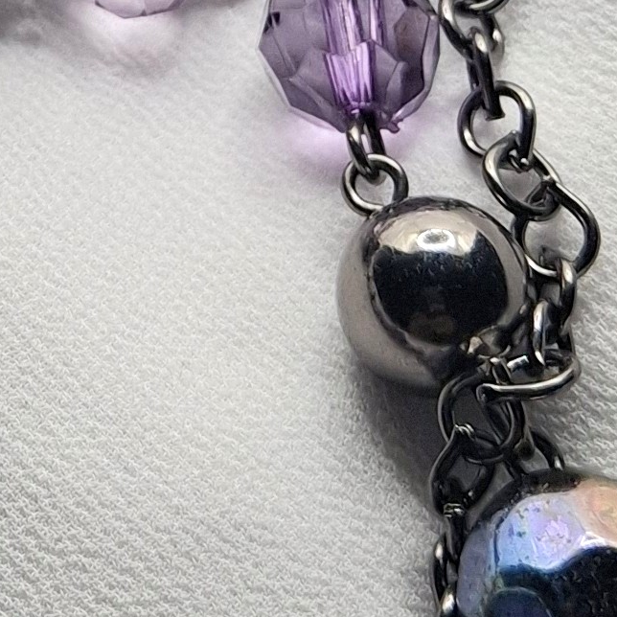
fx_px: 2823
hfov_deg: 12.1
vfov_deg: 11.7
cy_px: -423
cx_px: -203
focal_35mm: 140
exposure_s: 1/100
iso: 32
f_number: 1.8
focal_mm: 4.69
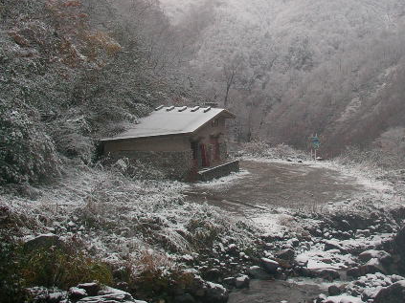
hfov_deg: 34.2
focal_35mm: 56
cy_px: 143
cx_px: 244
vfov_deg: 26.1
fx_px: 655
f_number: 2.8
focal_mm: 5.7
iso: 100
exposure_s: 1/50
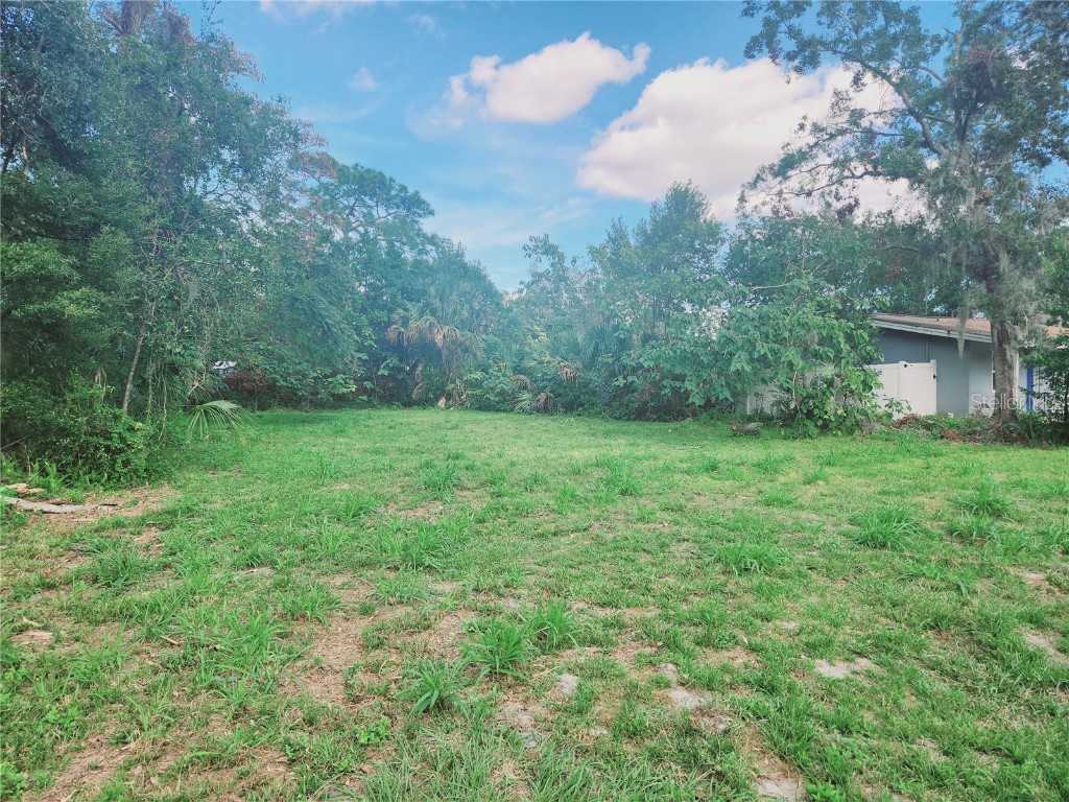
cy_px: 401
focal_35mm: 23
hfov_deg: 73.9
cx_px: 534
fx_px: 710
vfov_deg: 58.9
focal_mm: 5.4
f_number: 1.8
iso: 20
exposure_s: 1/661
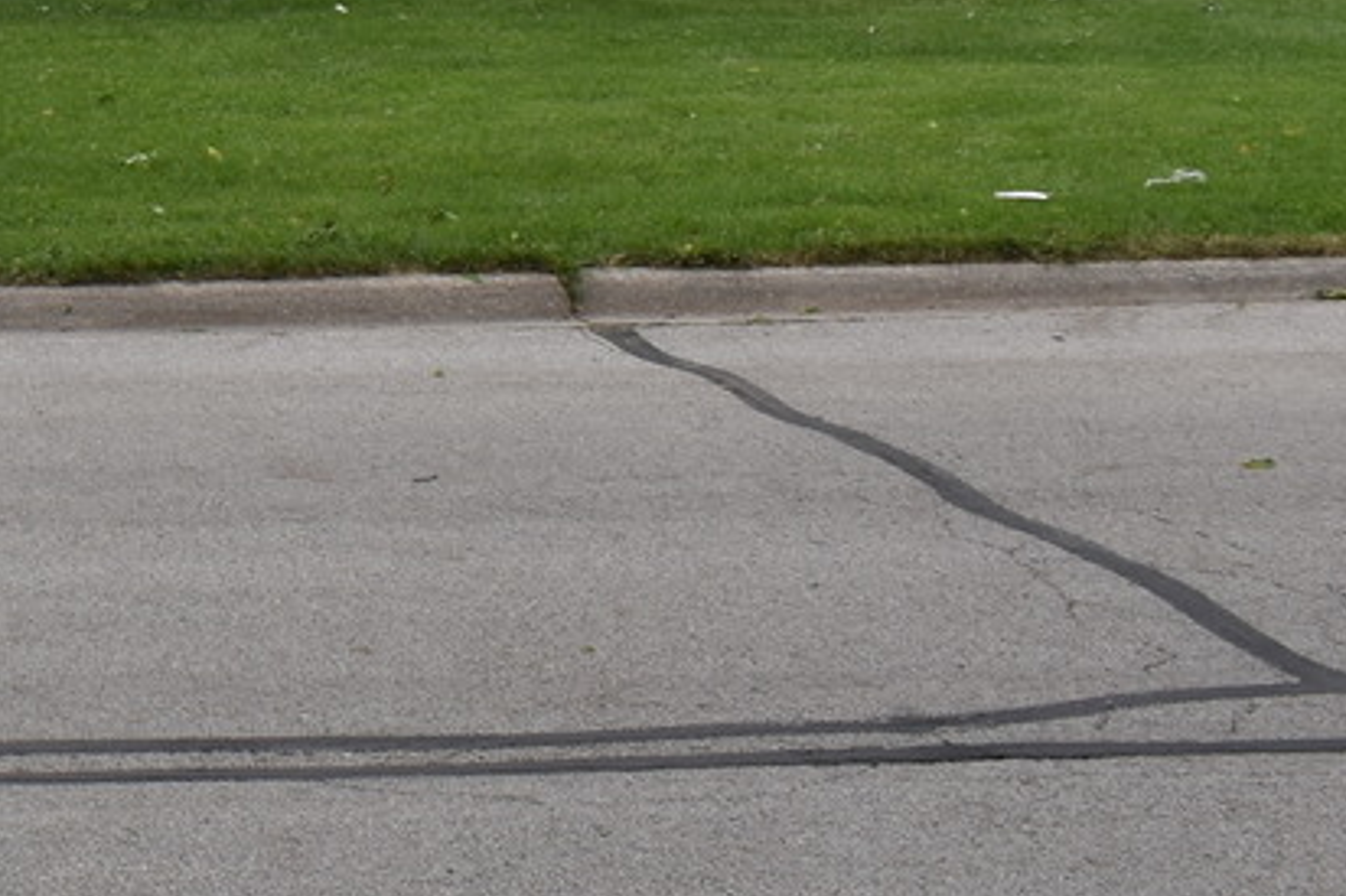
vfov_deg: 12.4
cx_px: -935
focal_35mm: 106
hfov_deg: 16.7
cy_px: -384
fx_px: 3961
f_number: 9
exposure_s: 1/200
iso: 100
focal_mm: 18
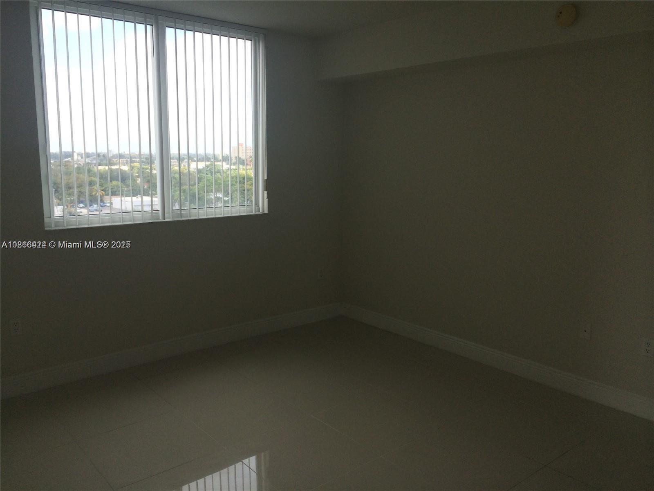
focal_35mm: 30
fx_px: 567
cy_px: 246
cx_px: 327
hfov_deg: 60.0
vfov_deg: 46.8
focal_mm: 4.12
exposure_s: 1/466
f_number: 2.2
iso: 32
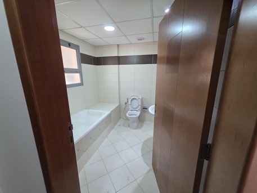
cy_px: 96
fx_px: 97
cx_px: 128
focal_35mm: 13
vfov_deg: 89.9
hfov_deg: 106.2
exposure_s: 1/100
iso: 250
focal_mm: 2.2
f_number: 1.9
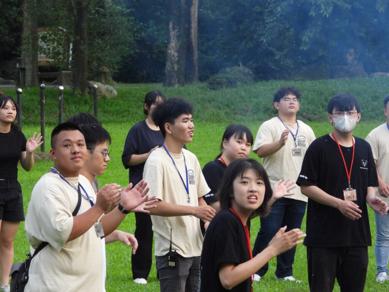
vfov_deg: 4.6
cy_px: 146
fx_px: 3596
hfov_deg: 6.2
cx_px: 194
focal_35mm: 320
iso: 400
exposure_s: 1/320
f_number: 4.5
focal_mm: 57.5
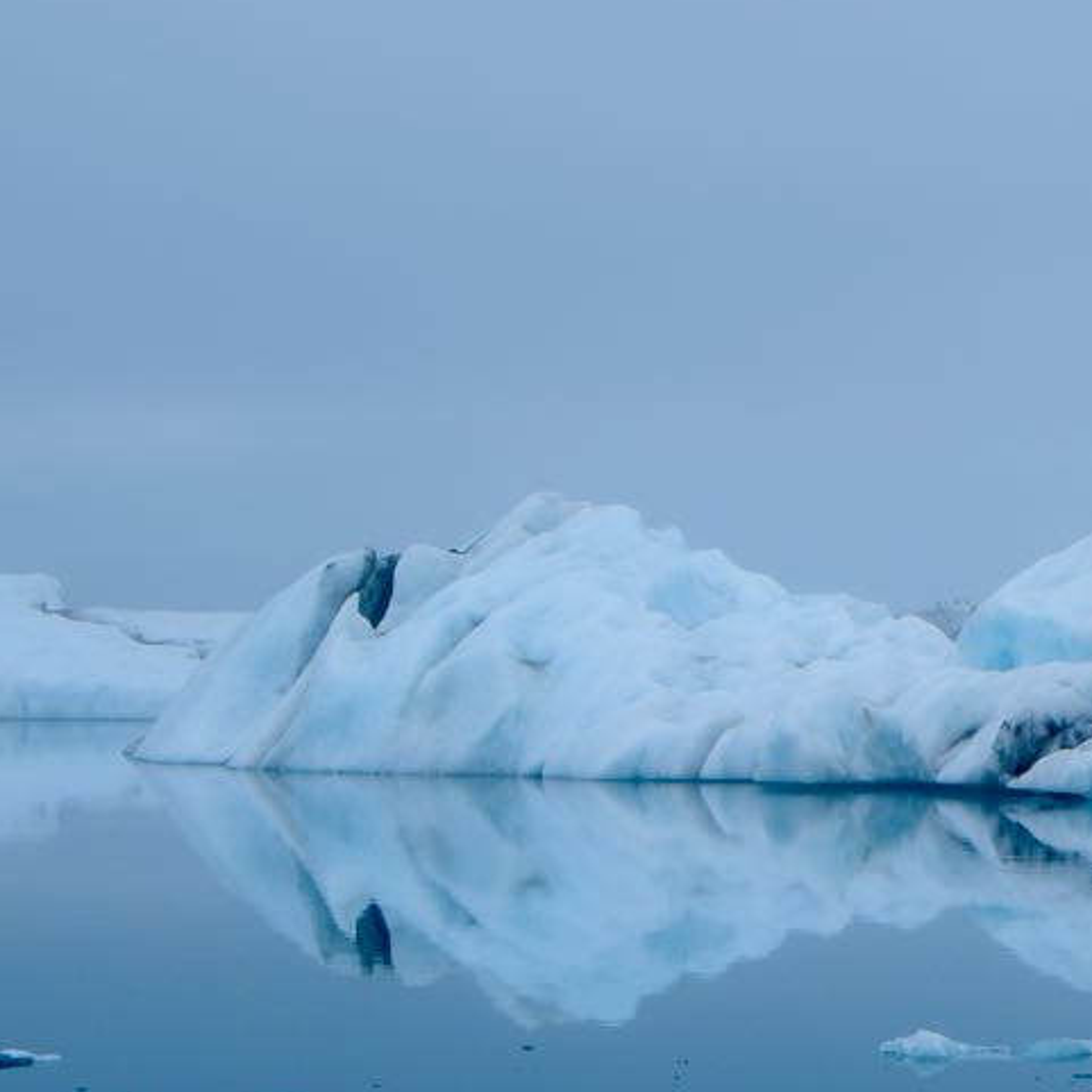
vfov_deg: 13.0
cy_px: 636
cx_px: 1085
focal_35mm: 134
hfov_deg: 12.9
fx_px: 4783
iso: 360
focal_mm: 46
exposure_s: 1/250
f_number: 8
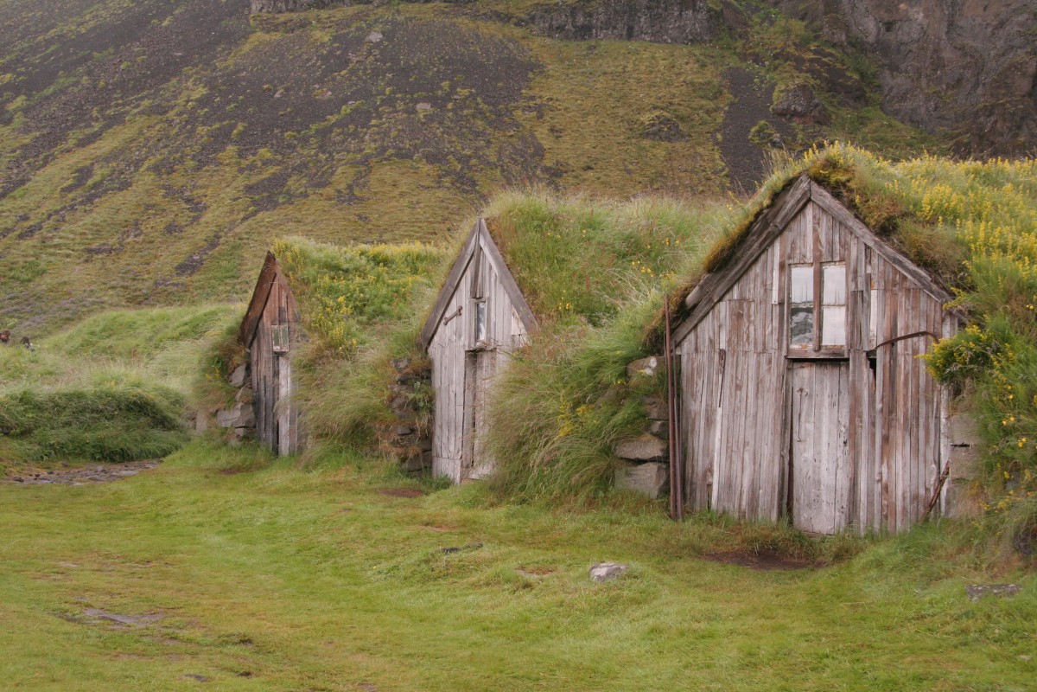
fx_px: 1613
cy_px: 346
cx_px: 518
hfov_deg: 35.6
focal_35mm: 56
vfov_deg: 24.2
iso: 800
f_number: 10
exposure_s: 1/125
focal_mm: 35
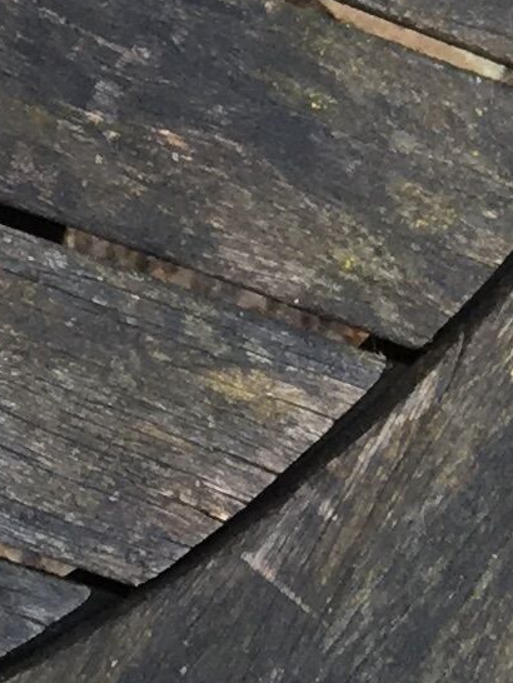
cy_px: -1117
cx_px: -505
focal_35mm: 214
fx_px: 4225
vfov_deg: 8.3
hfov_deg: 6.7
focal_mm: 4.15
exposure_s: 1/50
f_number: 2.2
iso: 25
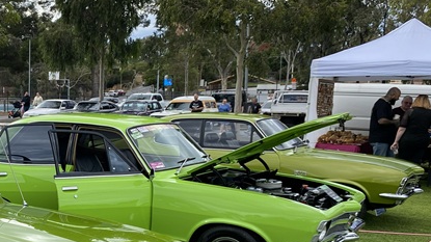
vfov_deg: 21.6
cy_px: 187
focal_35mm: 55
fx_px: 628
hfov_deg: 35.0
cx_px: 19
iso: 32
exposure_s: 1/949
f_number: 1.8
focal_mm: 4.25
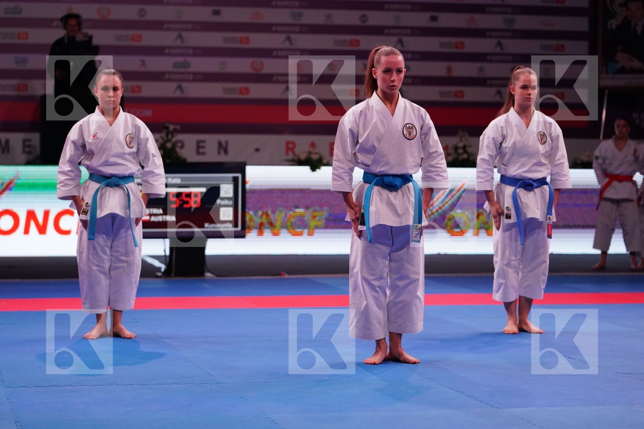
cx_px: 322
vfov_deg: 15.0
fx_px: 1628
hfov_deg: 22.4
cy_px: 214
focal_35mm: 91
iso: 3200
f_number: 2.8
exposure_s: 1/1000
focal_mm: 91
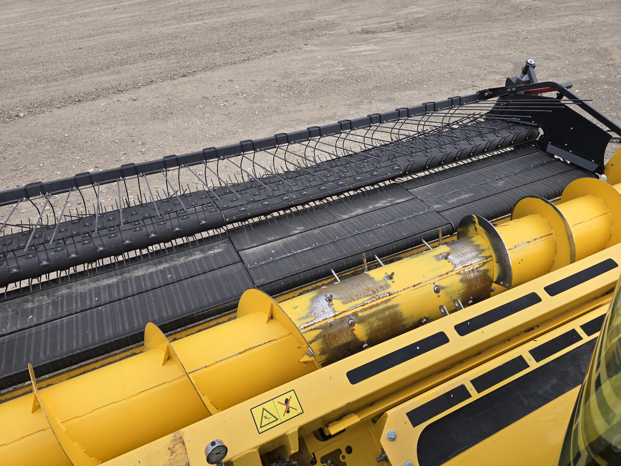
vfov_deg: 58.9
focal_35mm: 23
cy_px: 233
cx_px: 310
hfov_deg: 73.9
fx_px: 413
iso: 12
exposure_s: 1/444
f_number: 1.7
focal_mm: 6.3
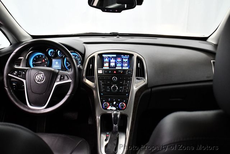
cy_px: 77
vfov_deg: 36.9
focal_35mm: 36
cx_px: 115
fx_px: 230
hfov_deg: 53.1
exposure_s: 1/100
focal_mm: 18
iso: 3200
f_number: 3.5
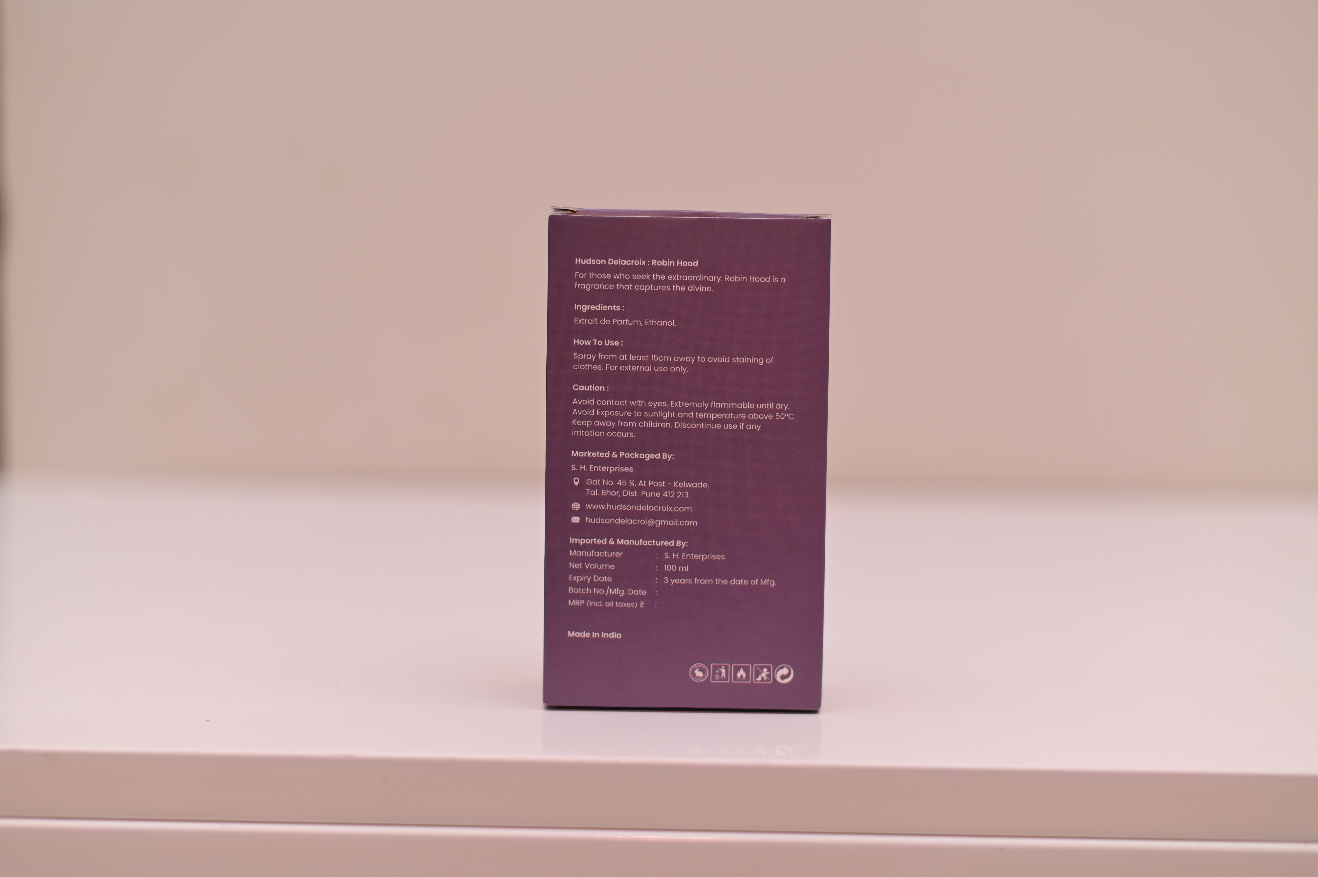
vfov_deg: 27.0
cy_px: 438
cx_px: 659
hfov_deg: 39.6
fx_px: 1829
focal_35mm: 50
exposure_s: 1/200
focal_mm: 50
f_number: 2.8
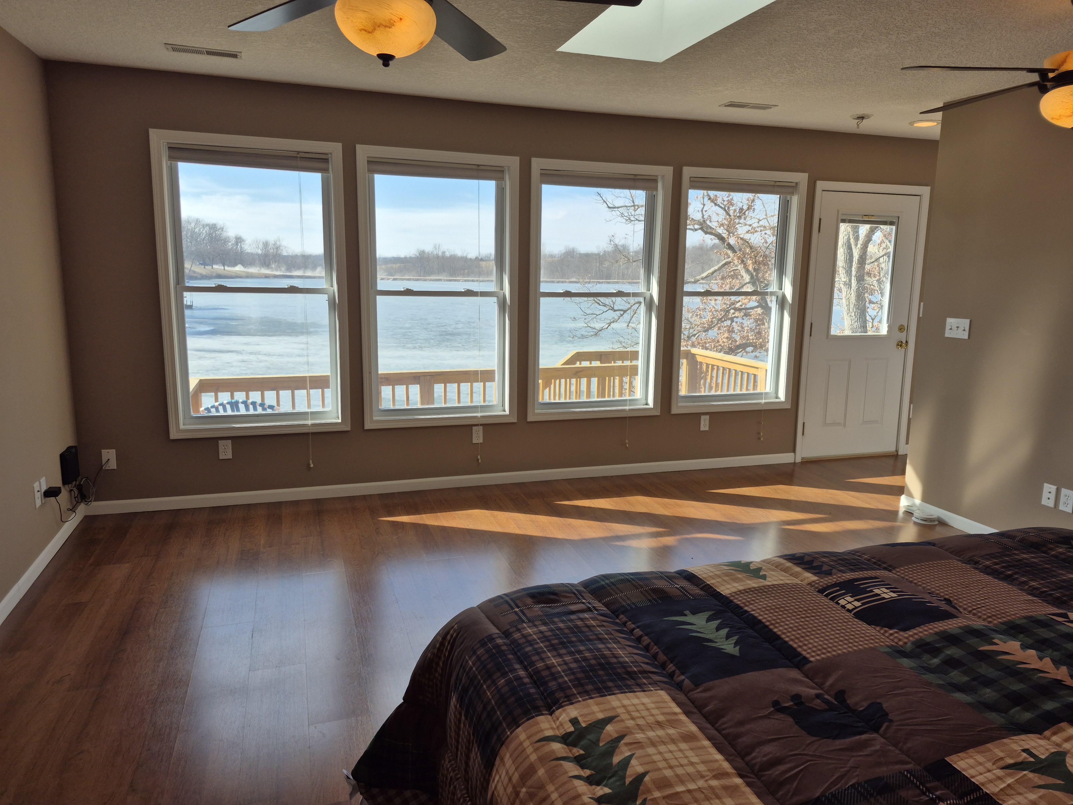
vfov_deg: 58.9
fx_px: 713
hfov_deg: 73.9
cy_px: 402
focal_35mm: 23
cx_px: 536
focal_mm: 5.4
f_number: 1.8
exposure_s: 1/506
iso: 25
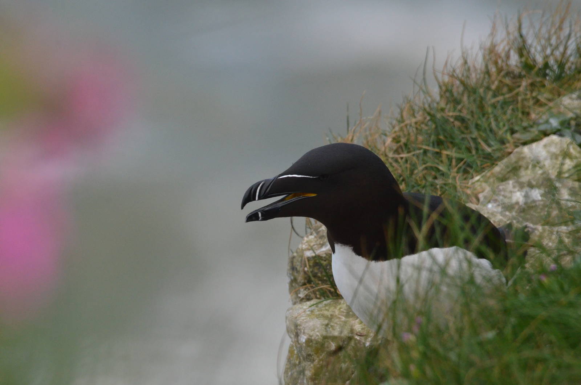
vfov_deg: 1.8
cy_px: 192
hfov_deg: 2.8
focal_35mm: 750
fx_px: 12080
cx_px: 290
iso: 2500
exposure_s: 1/1600
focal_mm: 500
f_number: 10
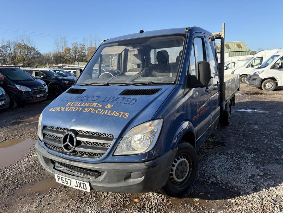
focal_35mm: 26
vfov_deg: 53.1
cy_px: 106
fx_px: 213
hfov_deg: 67.3
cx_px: 142
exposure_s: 1/1364
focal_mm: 5.96
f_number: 1.6
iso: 50
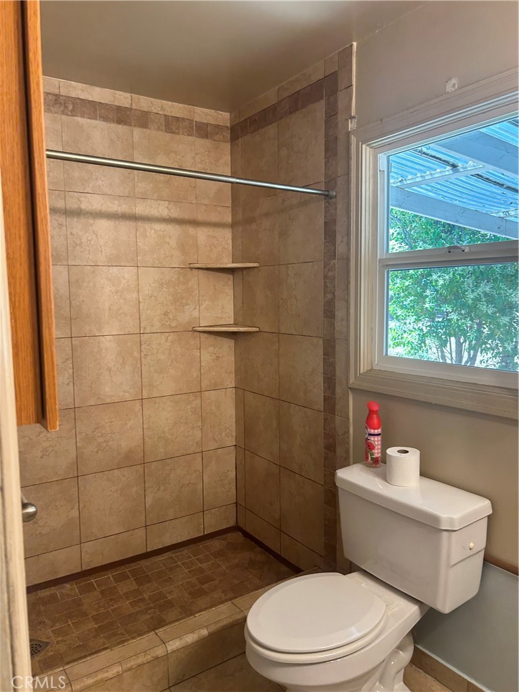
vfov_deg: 67.3
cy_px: 346
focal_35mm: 26
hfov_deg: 53.1
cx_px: 260
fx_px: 520
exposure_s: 1/120
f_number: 1.5
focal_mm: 5.7
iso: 100
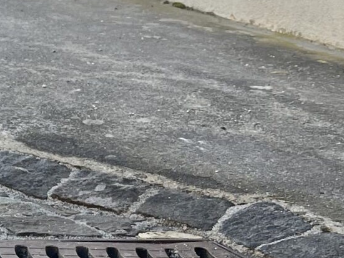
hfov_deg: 17.4
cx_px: -168
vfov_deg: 14.1
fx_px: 1013
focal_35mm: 102
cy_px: 294
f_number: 1.6
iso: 40
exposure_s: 1/276
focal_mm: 5.1
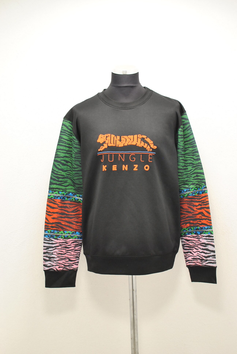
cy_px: 177
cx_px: 118
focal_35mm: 52
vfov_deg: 37.8
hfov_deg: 25.8
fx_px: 517
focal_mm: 35
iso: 800
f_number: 4
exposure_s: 1/80
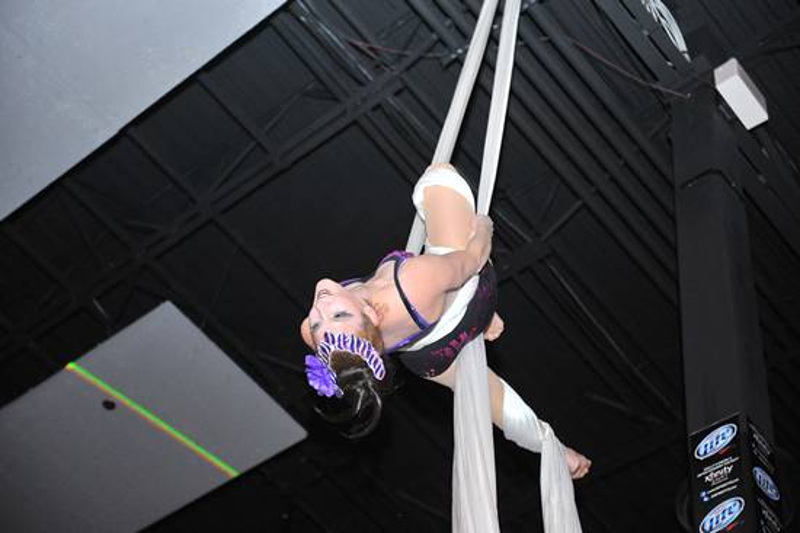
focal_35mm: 62
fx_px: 1377
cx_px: 400
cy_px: 266
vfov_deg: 21.9
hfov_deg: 32.4
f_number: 3.5
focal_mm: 62
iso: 2500
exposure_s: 1/100
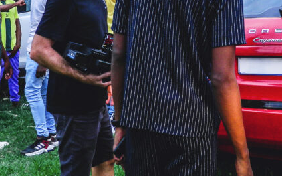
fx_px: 492
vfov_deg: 19.8
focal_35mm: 64
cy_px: 5
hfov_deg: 31.8
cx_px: 183
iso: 80
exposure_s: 1/60
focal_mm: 4.5
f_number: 3.1
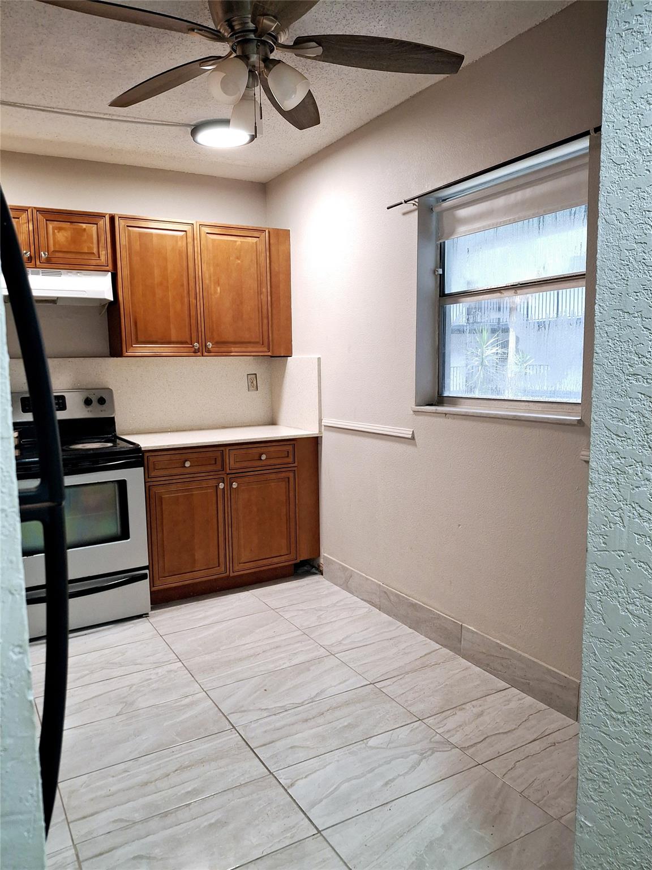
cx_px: 326
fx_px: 628
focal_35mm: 25
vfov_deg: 69.4
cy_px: 435
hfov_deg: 54.9
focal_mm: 4.69
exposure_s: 1/60.2
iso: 160
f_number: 1.8
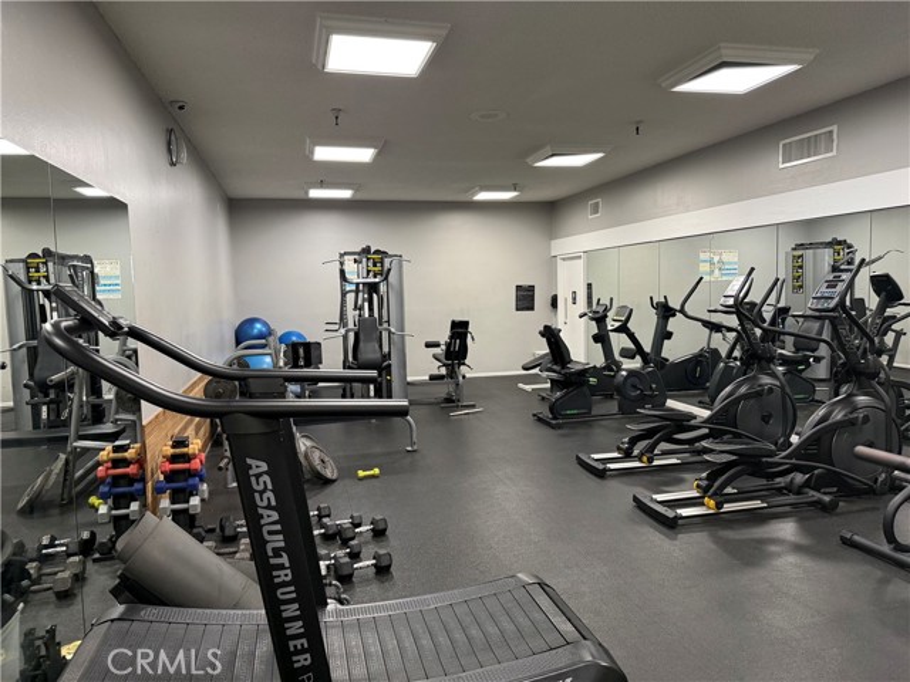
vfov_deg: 56.8
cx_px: 455
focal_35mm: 24
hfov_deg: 71.6
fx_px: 631
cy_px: 341
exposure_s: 1/60
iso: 250
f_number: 1.78
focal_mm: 6.76
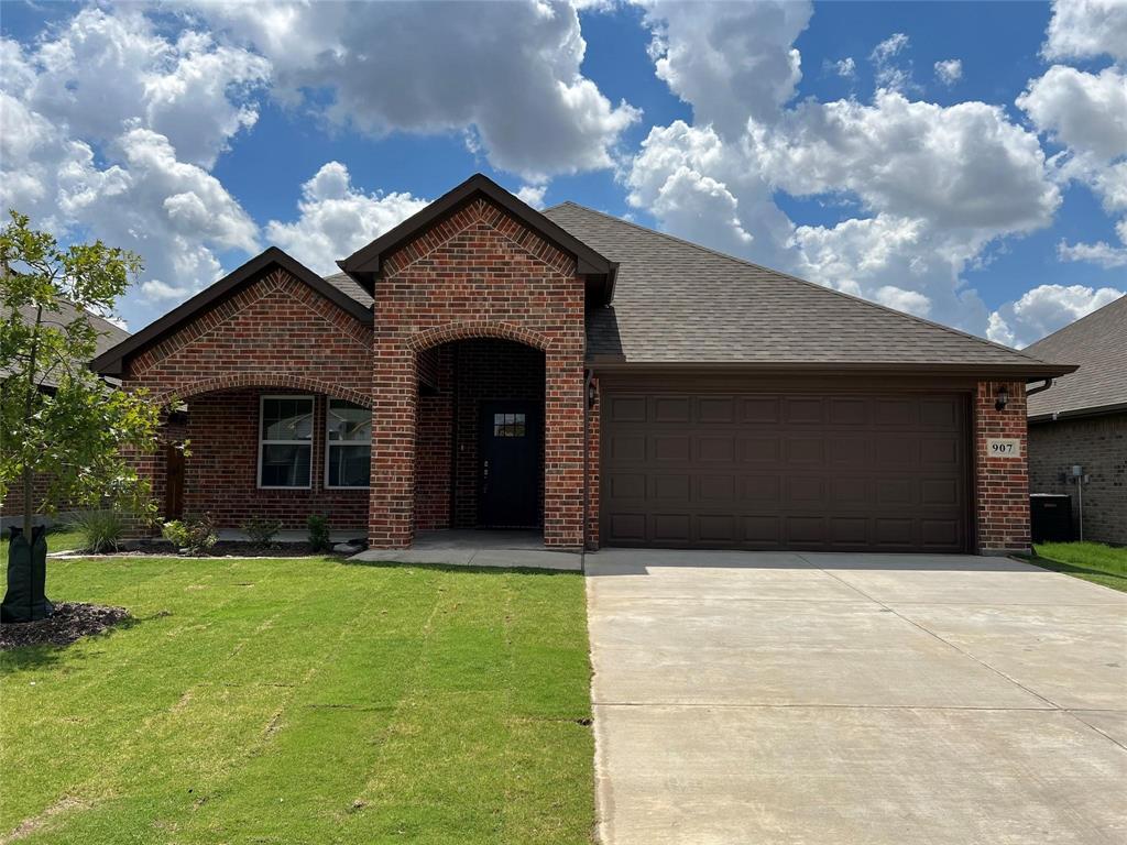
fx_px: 846
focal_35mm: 26
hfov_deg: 67.3
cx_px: 564
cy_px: 422
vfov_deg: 53.1
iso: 50
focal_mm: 5.7
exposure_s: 1/6993
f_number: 1.5
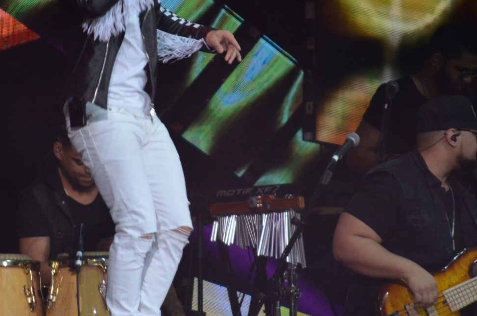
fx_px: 7510
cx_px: 149
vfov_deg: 2.4
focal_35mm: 568
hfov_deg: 3.6
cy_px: 138
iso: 800
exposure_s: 1/125
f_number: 5.6
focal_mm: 180
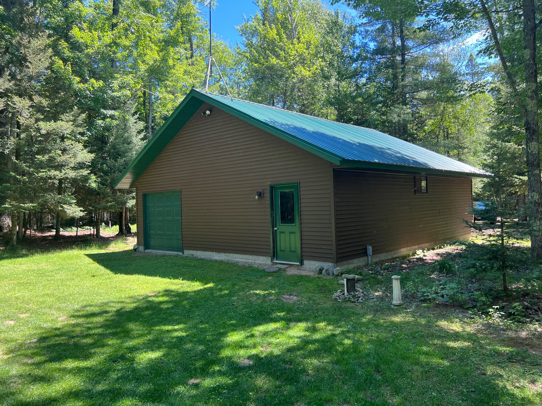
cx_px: 271
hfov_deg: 67.3
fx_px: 407
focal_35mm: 26
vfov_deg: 53.1
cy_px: 203
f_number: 1.5
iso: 50
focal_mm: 5.7
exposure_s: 1/361
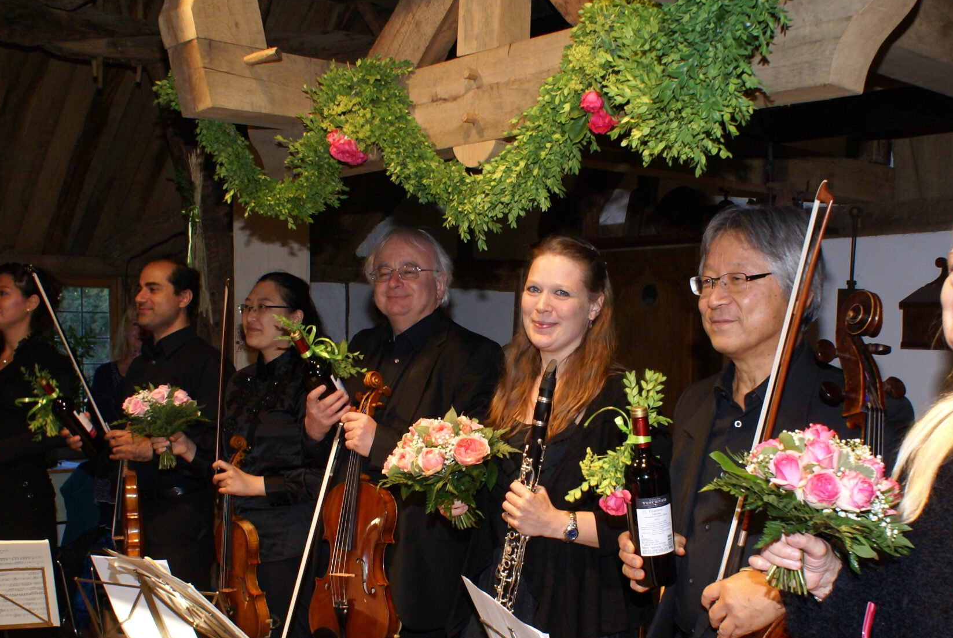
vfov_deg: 31.7
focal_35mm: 42
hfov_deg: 46.3
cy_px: 424
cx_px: 505
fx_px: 1113
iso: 400
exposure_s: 1/60
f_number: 5.6
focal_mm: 18
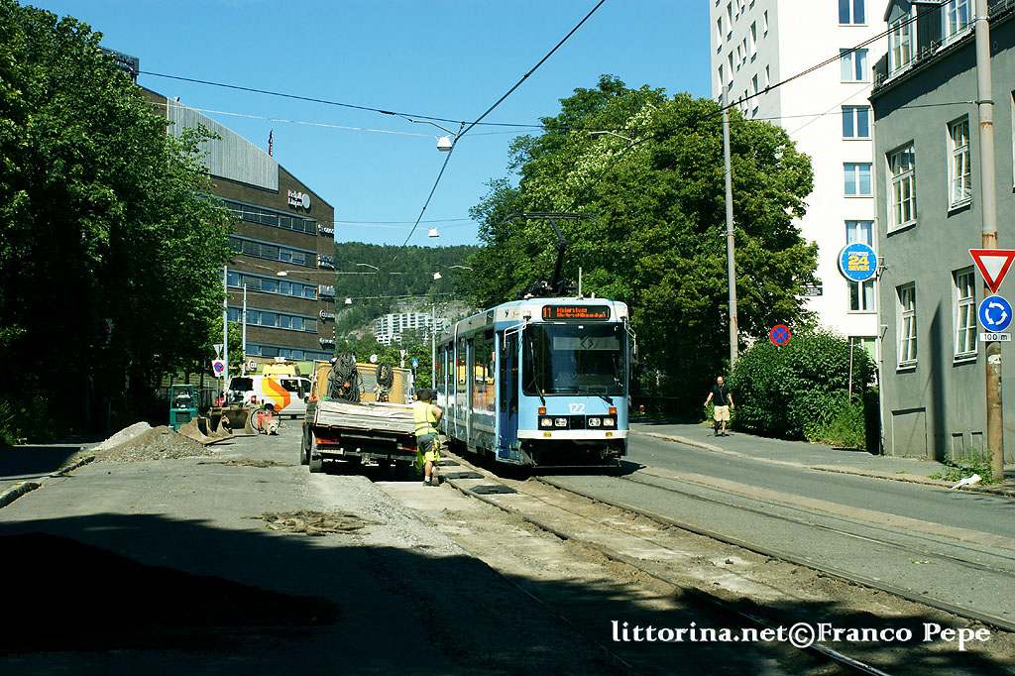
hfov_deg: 29.9
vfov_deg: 20.1
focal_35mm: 68
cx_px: 508
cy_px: 338
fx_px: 1902
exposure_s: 1/500
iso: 200
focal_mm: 45
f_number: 8
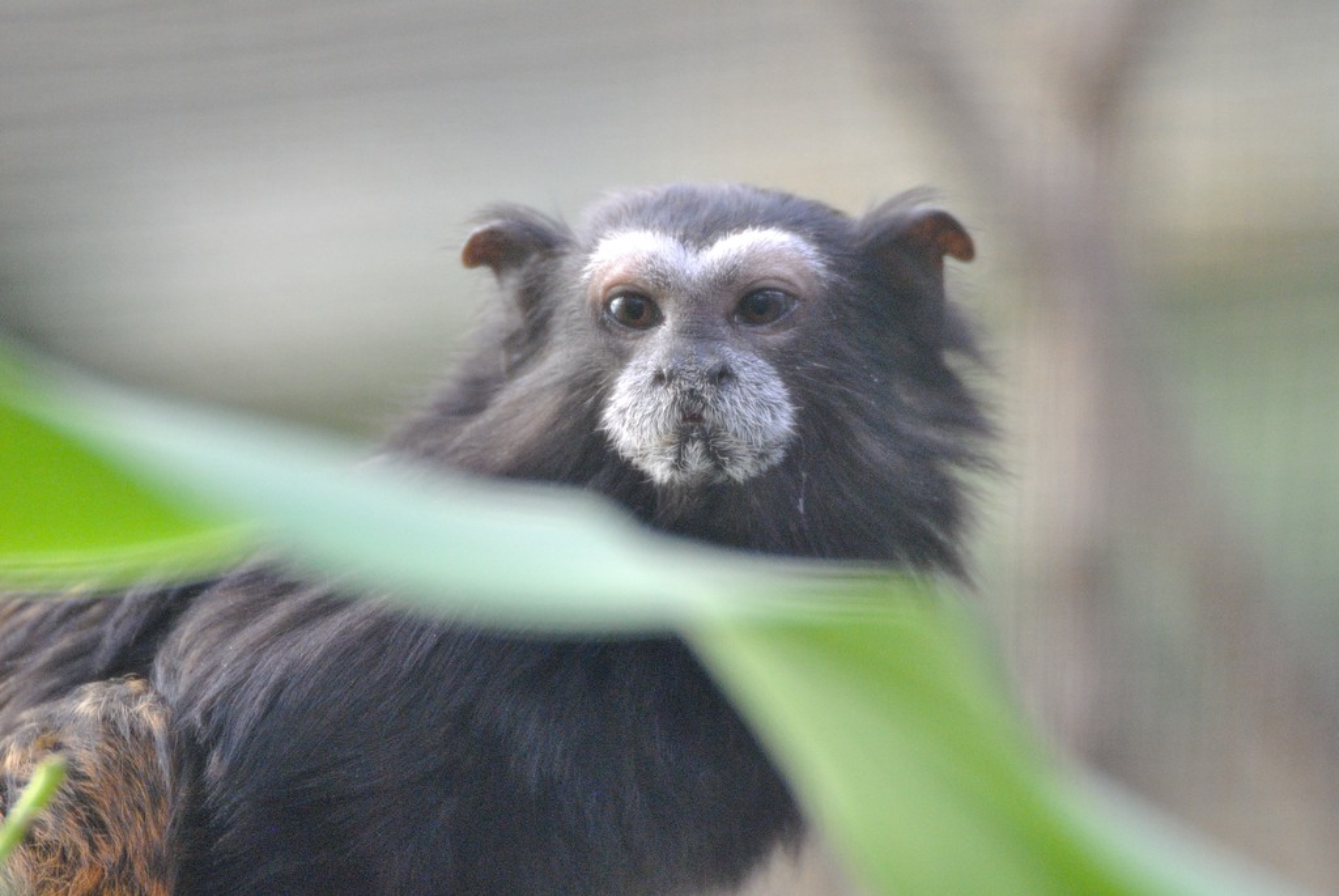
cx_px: 670
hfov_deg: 2.3
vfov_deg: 1.5
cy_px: 448
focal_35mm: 900
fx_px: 33508
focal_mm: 600
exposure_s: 1/80
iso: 1600
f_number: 6.3
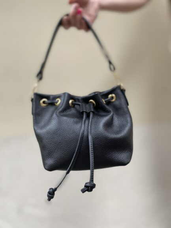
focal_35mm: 26
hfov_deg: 53.1
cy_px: 114
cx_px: 86
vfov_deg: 67.3
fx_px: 171
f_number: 1.8
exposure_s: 1/121
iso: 50
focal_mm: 4.25
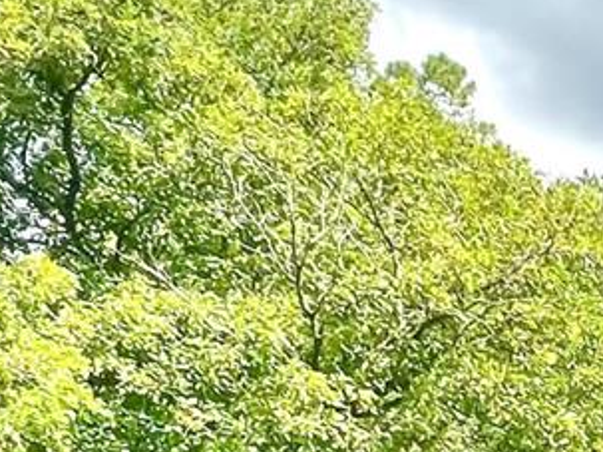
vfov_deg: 13.6
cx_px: 1053
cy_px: 974
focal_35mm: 88
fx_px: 1532
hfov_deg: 18.1
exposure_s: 1/713
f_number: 1.8
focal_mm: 1.57
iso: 32
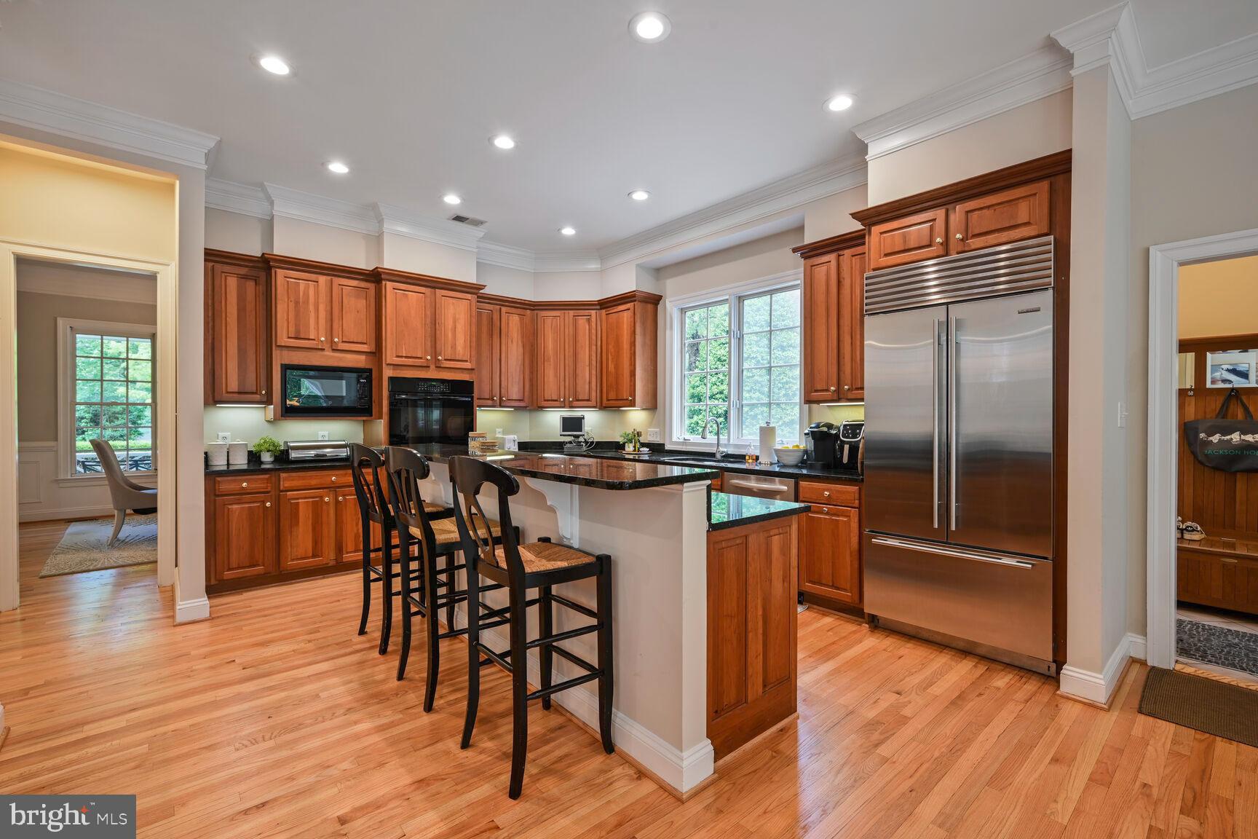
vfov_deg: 75.5
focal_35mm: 16
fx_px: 542
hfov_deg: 98.5
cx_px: 629
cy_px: 420
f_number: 9
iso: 200
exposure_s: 1/2
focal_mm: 15.5
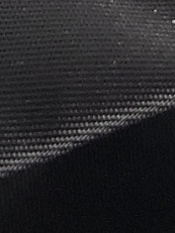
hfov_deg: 8.7
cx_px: -213
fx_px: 1069
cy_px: -207
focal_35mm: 159
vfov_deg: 11.4
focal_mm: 5.1
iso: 500
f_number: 1.6
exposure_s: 1/57
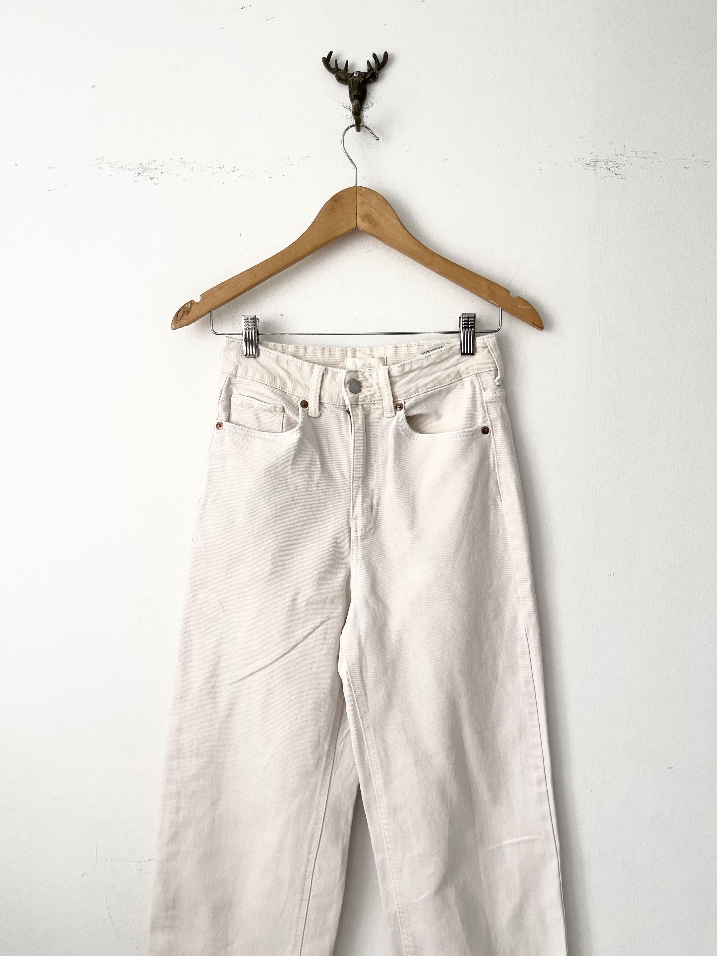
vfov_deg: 69.4
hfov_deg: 54.9
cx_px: 358
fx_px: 690
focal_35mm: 25
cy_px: 478
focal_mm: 5.1
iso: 50
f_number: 1.6
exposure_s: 1/121
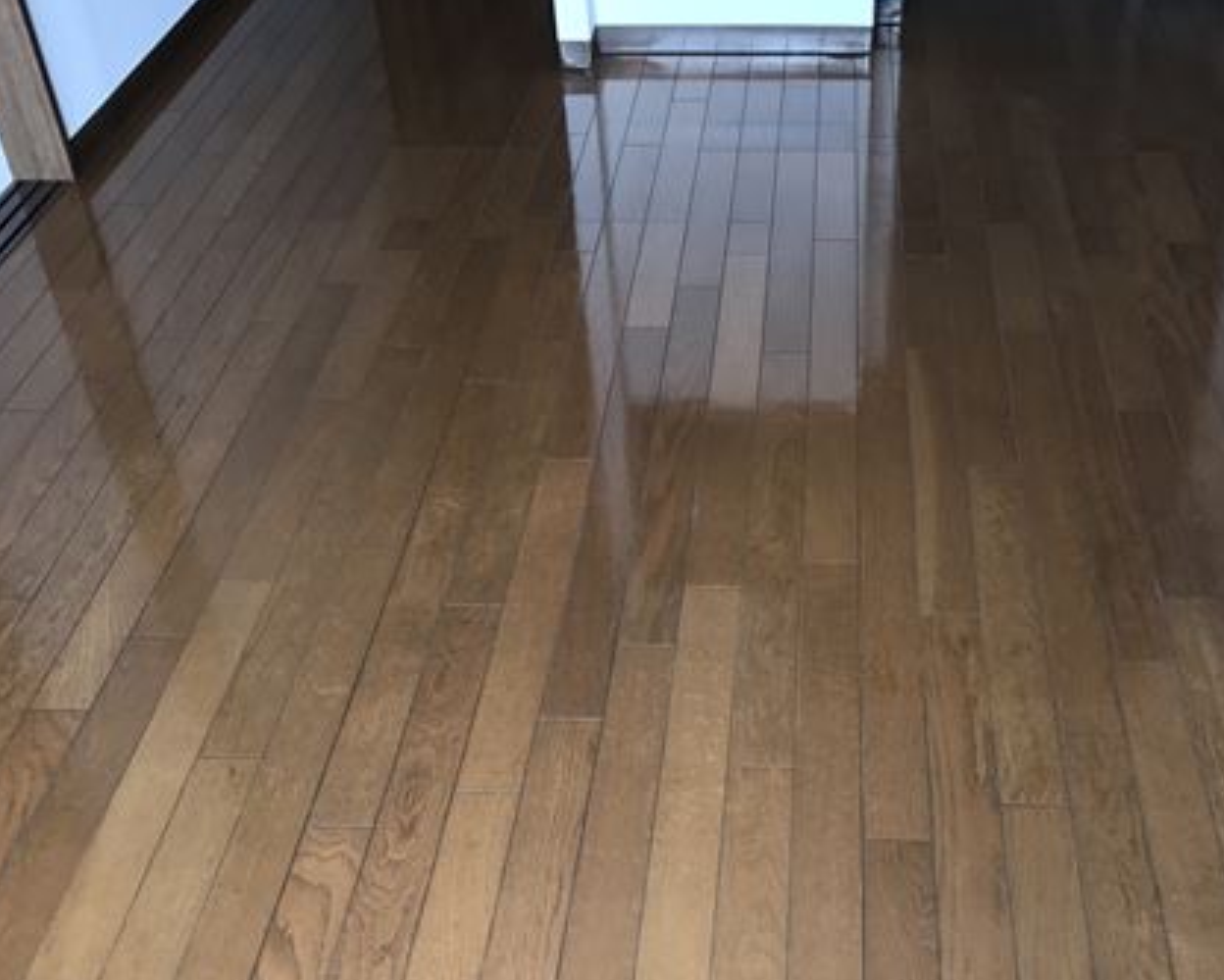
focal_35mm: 42
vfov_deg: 35.4
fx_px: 1522
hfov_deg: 43.5
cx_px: 765
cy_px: 627
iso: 20
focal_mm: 3.99
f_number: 1.8
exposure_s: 1/44
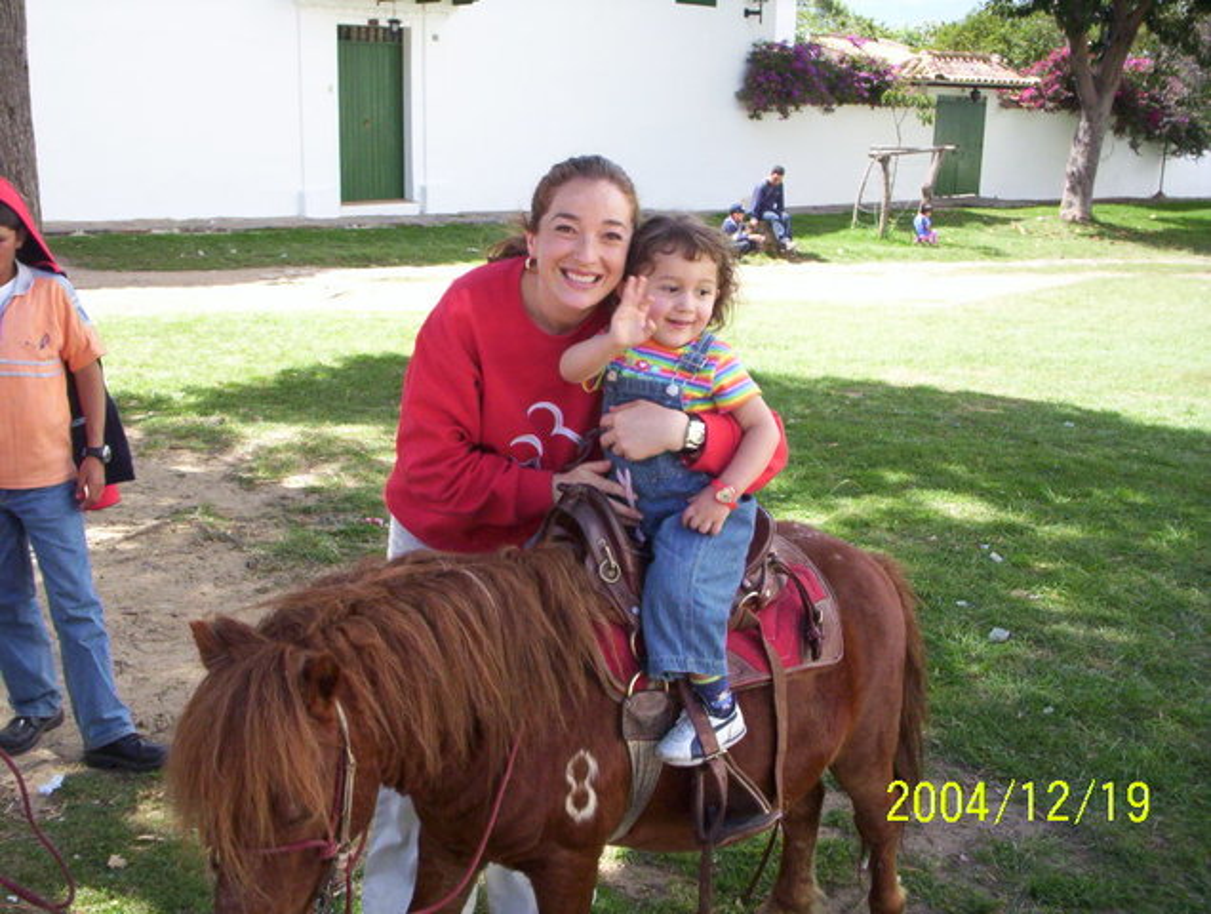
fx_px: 1332
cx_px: 606
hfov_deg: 48.9
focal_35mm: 38
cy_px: 457
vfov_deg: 37.9
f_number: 4.5
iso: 100
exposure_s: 1/144
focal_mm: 4.99
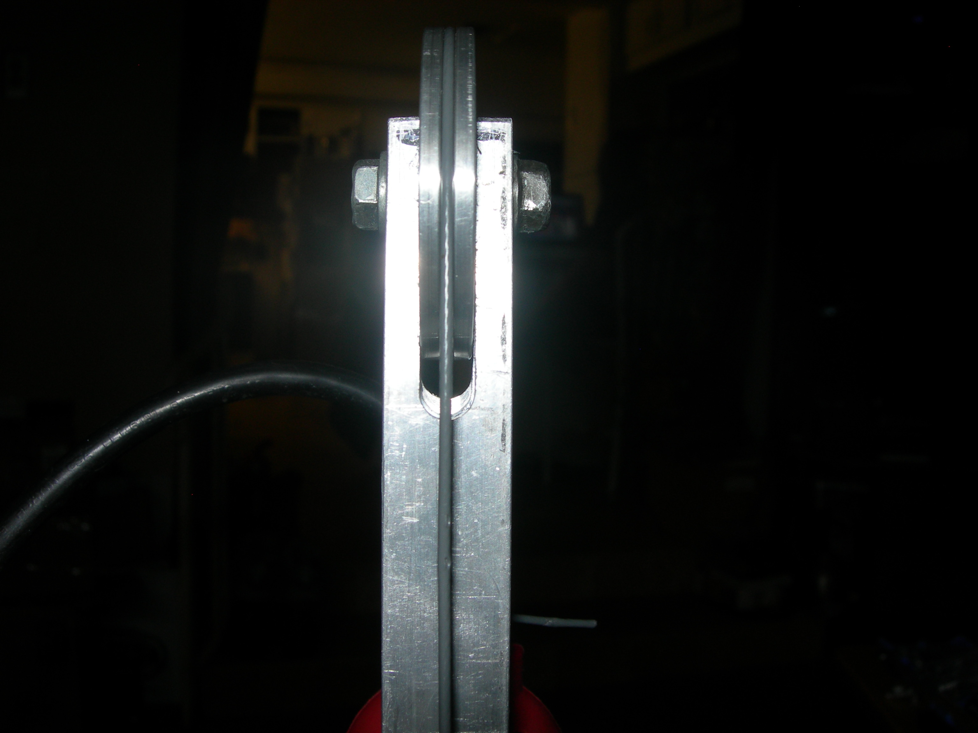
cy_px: 366
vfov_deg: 37.7
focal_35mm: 38
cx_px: 489
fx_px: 1074
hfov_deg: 49.0
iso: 50
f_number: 4.8
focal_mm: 7.8
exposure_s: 1/60.1
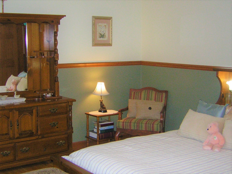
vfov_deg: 28.6
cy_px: 87
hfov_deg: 37.5
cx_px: 116
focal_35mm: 51
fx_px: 342
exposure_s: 1/60.1
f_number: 3.1
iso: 125
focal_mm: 6.6
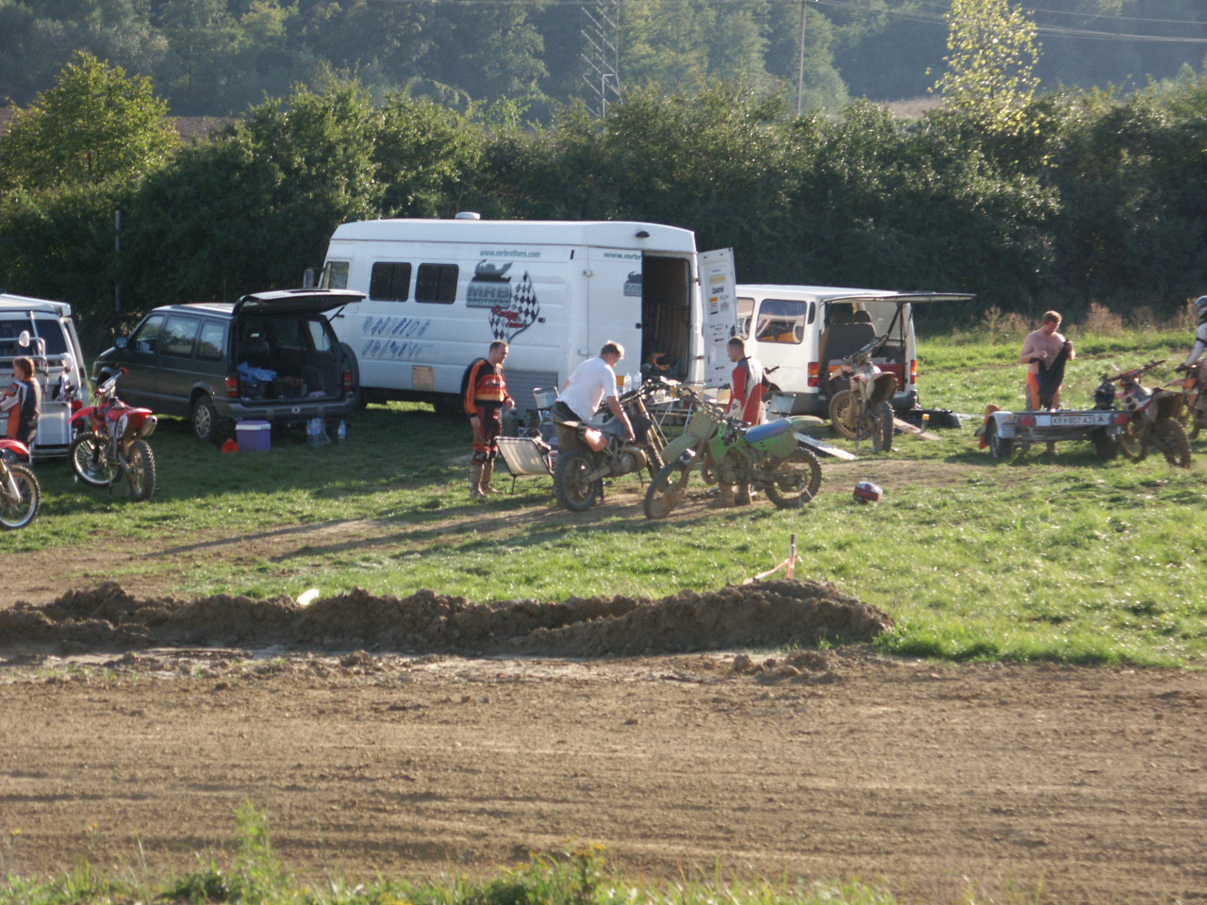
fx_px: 4603
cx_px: 604
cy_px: 452
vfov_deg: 11.2
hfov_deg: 14.9
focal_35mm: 132
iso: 100
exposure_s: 1/750
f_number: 3.5
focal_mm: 33.51
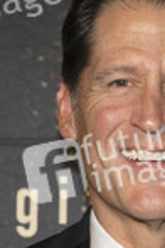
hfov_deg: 5.2
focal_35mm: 266
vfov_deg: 7.7
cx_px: 158
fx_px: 1829
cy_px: 248
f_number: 5.6
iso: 800
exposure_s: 1/200
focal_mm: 98
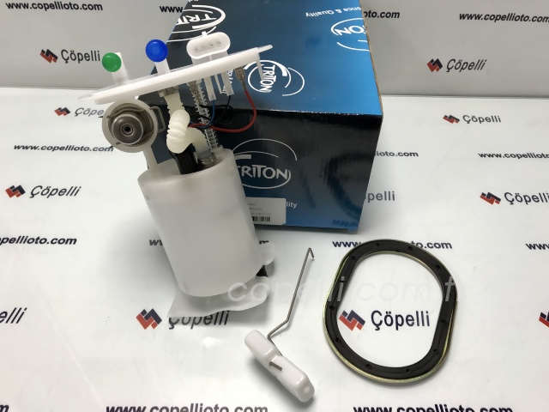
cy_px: 206
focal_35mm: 28
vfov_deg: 49.7
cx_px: 274
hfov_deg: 63.4
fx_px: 444
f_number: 1.8
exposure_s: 1/50
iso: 32
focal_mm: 3.99
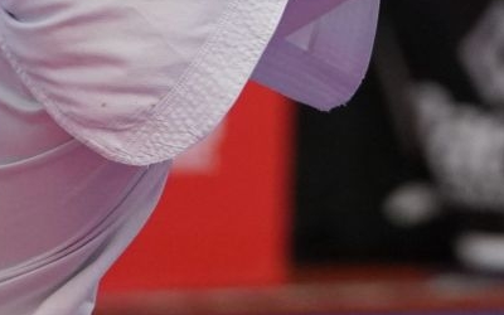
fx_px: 11085
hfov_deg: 2.6
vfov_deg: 1.6
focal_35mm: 807
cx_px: 677
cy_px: -420
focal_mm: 176
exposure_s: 1/1000
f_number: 2.8
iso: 2500
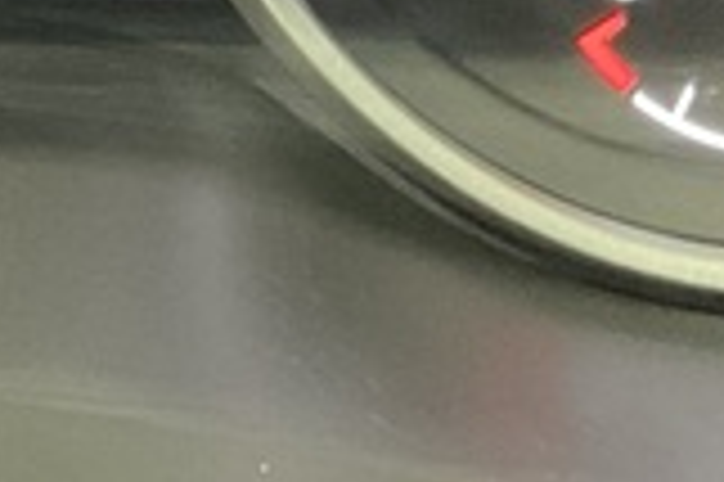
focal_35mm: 180
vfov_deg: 7.1
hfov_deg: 10.5
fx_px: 3616
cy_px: -703
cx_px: -755
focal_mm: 3
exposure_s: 1/30
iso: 500
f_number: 1.8
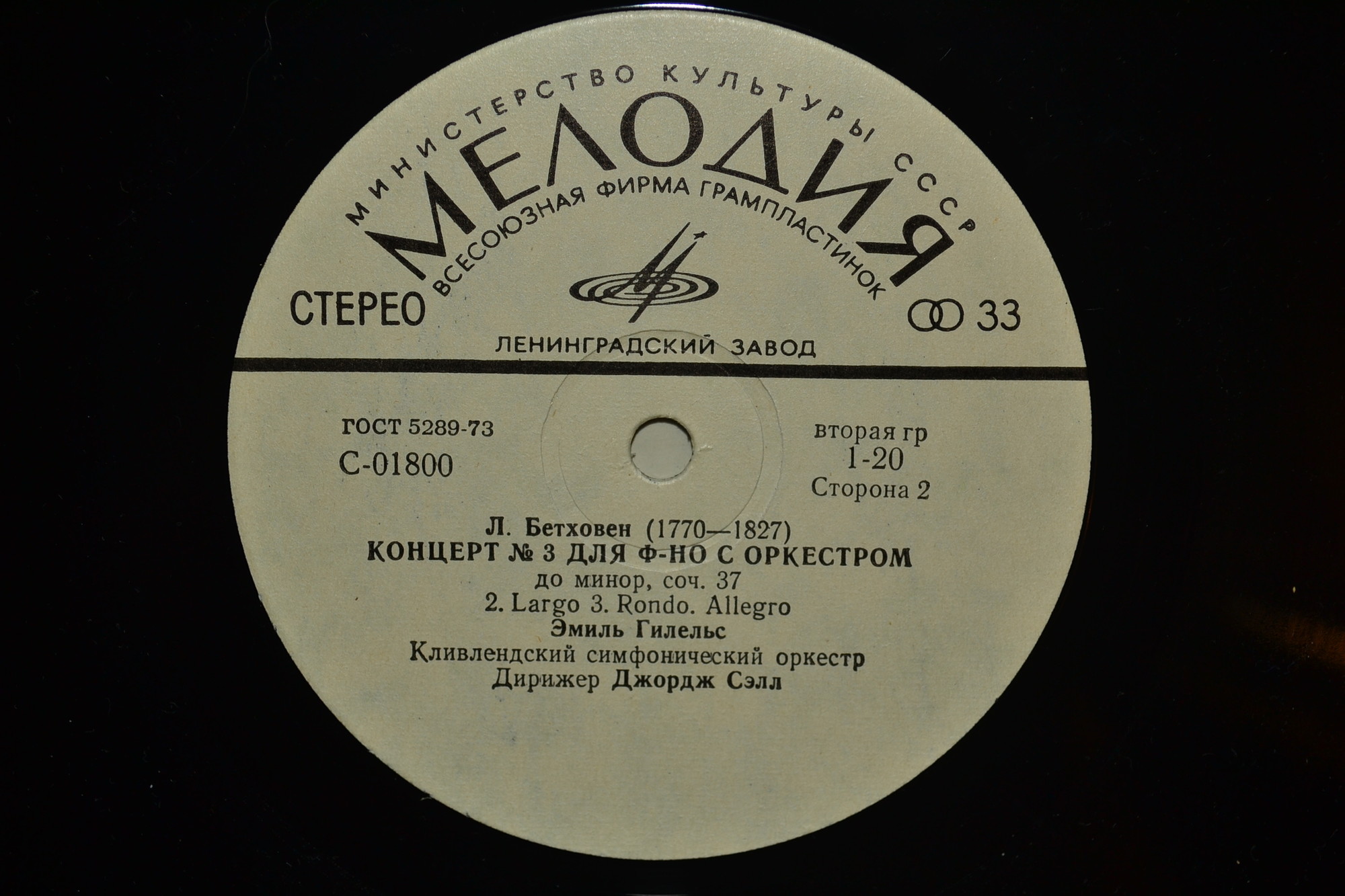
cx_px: 672
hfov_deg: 36.9
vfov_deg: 25.1
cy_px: 448
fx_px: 2017
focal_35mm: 54
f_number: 5
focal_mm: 36
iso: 100
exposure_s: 1/60
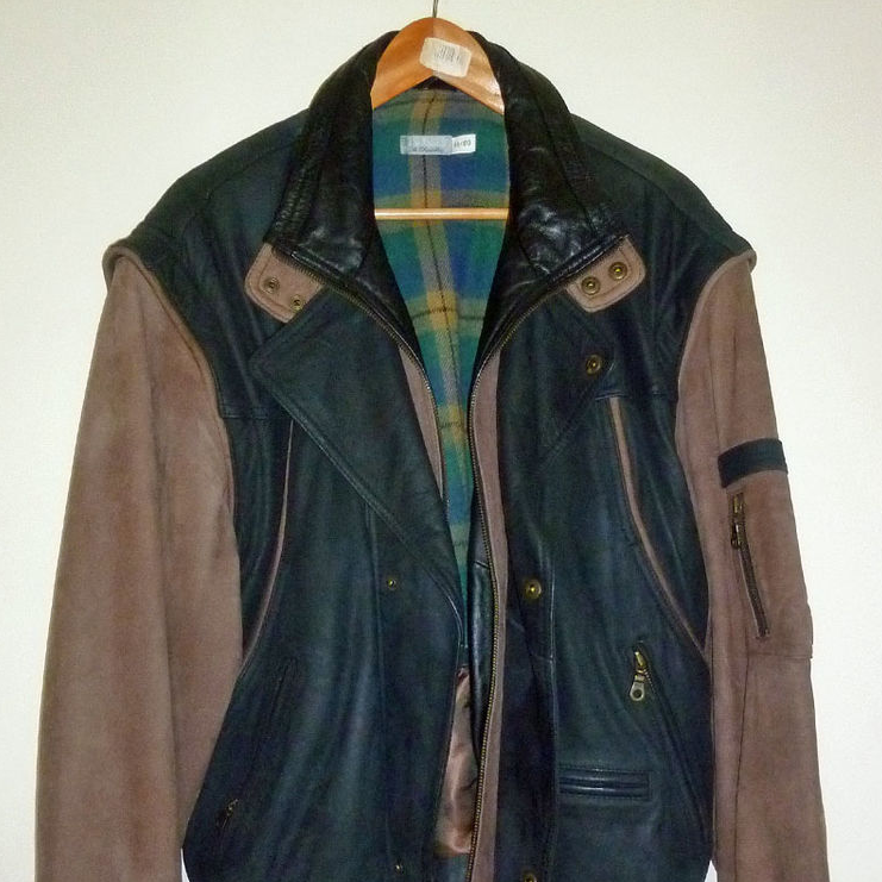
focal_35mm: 31
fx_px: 894
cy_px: 556
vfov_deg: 51.9
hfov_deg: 52.5
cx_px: 442
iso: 400
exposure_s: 1/30
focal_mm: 4.5
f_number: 3.3
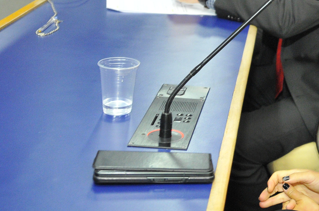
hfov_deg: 23.1
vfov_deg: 15.8
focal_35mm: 84
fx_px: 743
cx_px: 327
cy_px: -13
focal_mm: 24
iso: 1600
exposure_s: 1/125
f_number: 3.2
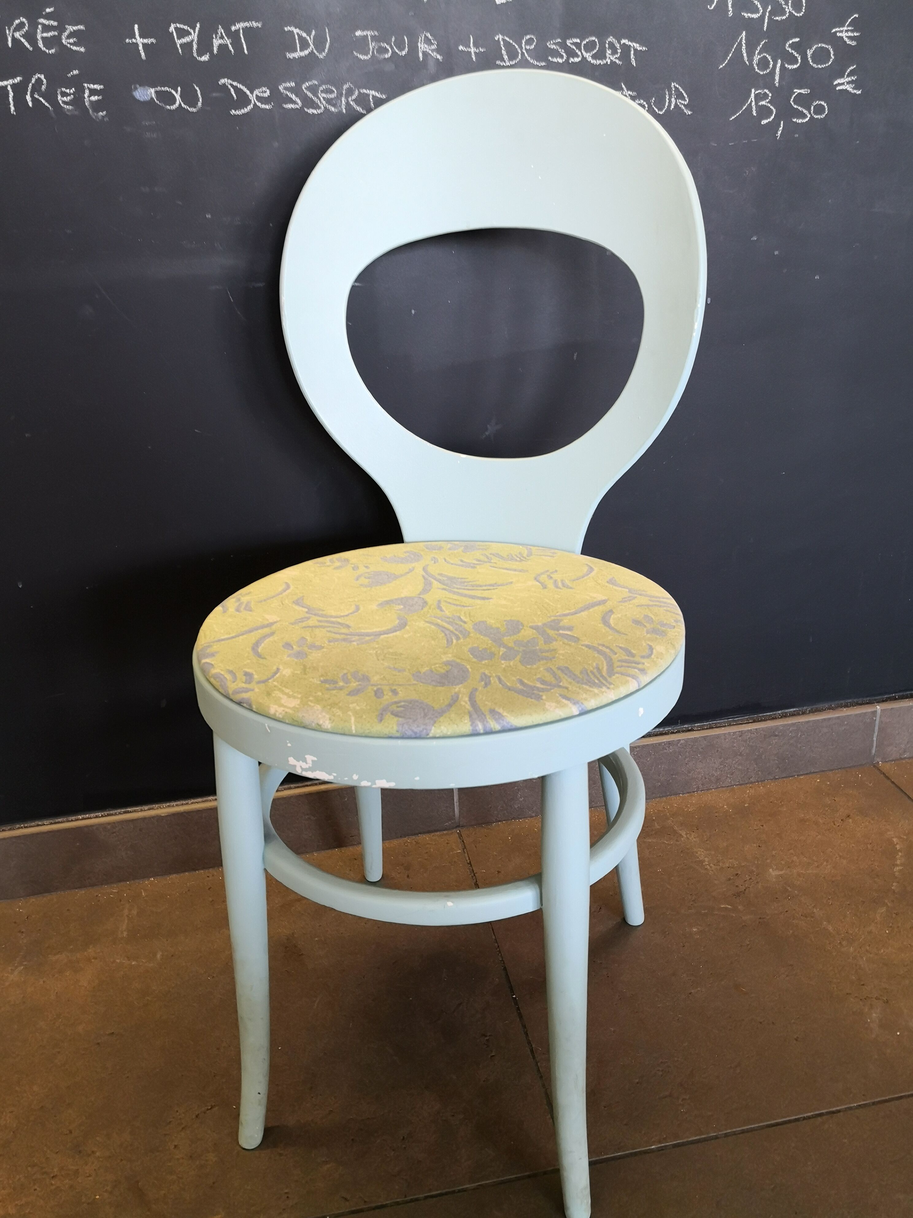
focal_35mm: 27
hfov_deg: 51.4
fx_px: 950
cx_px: 456
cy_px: 609
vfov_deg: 65.3
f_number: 1.6
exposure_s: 1/33.3
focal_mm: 3.95
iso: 160
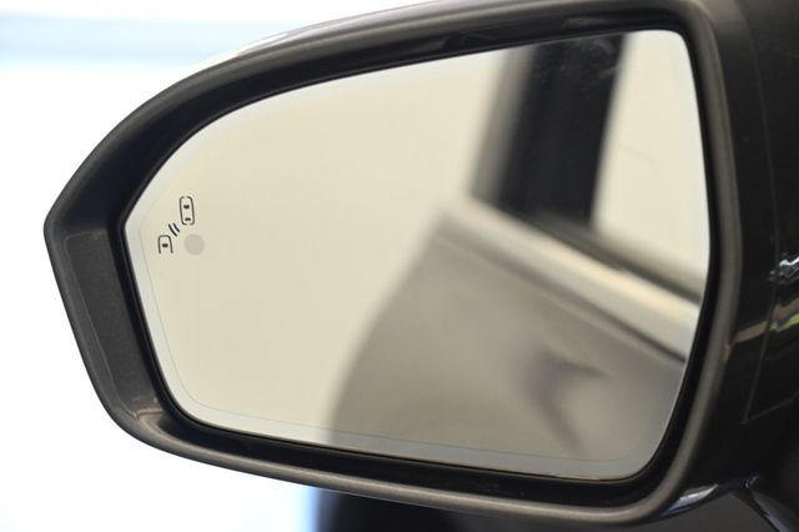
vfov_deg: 11.4
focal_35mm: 120
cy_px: 266
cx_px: 400
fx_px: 2662
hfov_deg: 17.1
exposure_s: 1/60
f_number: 7.1
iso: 1600
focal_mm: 120
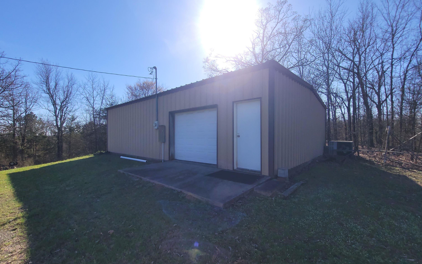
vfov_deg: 78.6
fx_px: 161
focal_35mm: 14
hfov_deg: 105.3
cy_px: 137
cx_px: 211
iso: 50
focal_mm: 2.2
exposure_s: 1/1645
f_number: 2.2
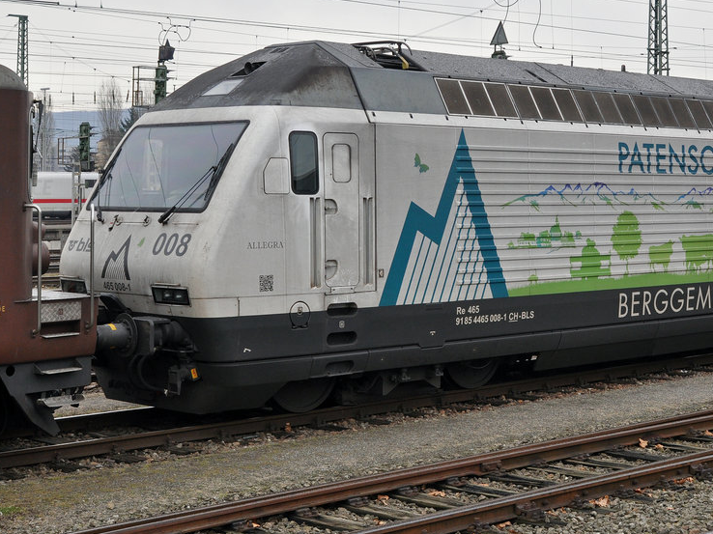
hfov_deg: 25.8
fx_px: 1544
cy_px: 173
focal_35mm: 75
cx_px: 504
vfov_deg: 19.6
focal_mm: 32
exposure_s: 1/200
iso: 400
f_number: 7.1
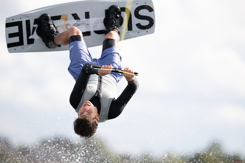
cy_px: 82
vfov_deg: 3.4
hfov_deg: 5.2
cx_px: 122
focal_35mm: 400
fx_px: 2722
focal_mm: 400
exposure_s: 1/2500
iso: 320
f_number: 4
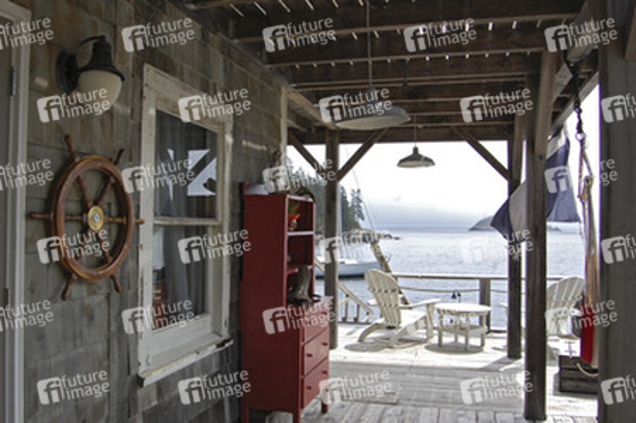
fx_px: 583
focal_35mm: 33
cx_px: 318
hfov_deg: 57.3
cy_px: 212
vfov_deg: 39.9
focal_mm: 22
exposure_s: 1/320
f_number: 9
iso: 400
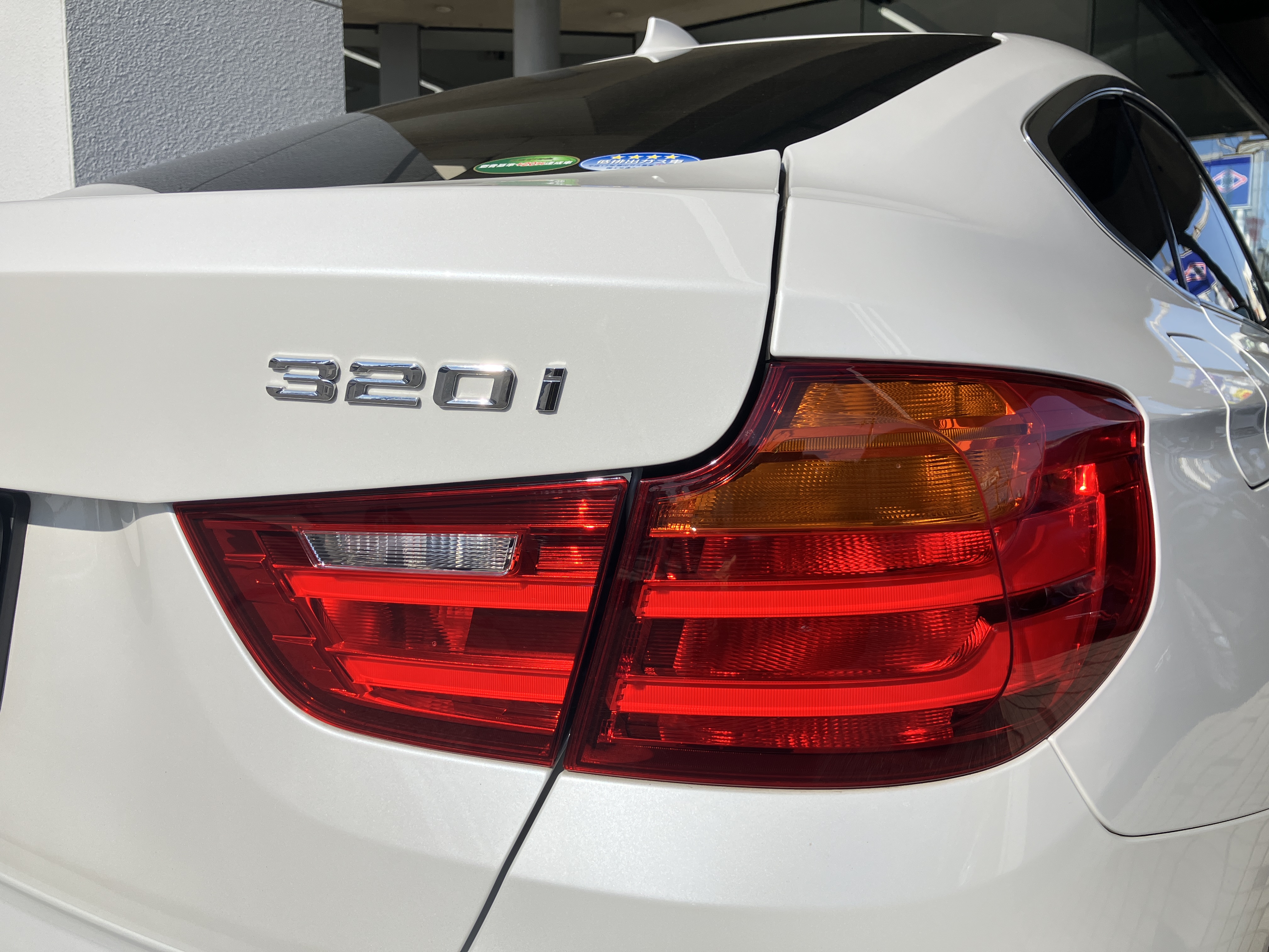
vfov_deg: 49.7
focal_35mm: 28
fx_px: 1026
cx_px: 634
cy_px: 476
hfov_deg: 63.4
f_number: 1.8
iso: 32
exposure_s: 1/2703
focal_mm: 3.99
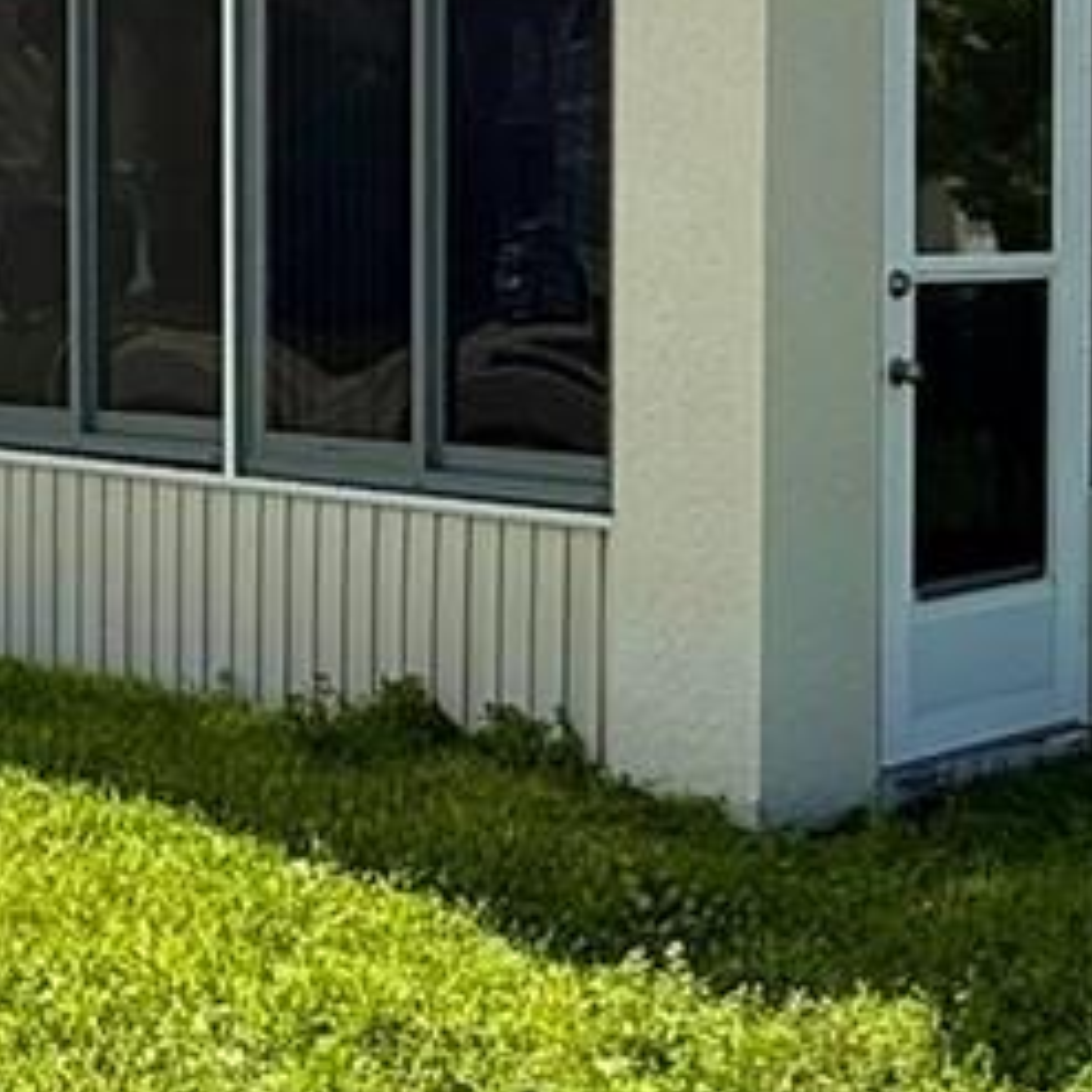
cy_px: 265
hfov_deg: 21.6
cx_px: 477
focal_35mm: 80
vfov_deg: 21.5
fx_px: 2855
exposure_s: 1/2320
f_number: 2.2
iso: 50
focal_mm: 2.22
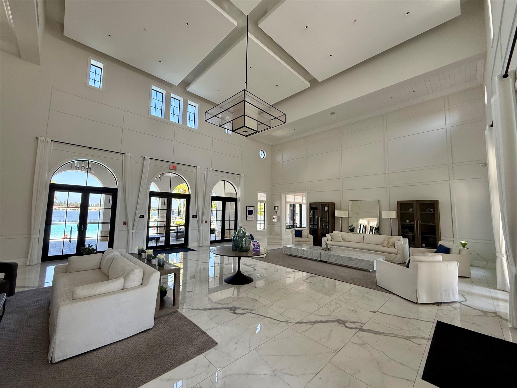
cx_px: 258
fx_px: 209
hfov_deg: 102.1
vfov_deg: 85.7
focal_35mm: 14
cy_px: 194
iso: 80
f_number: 2.2
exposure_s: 1/99
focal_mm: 2.22
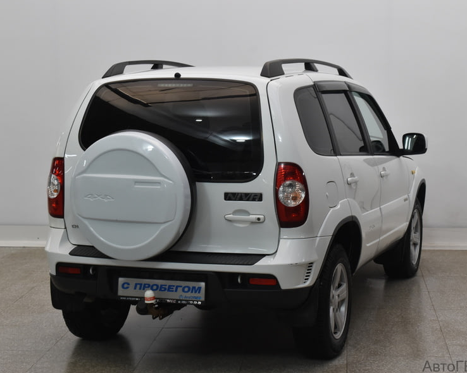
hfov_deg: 24.1
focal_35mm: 79
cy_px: 189
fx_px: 1092
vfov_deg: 19.4
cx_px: 239
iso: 800
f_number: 9
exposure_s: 1/50
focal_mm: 46
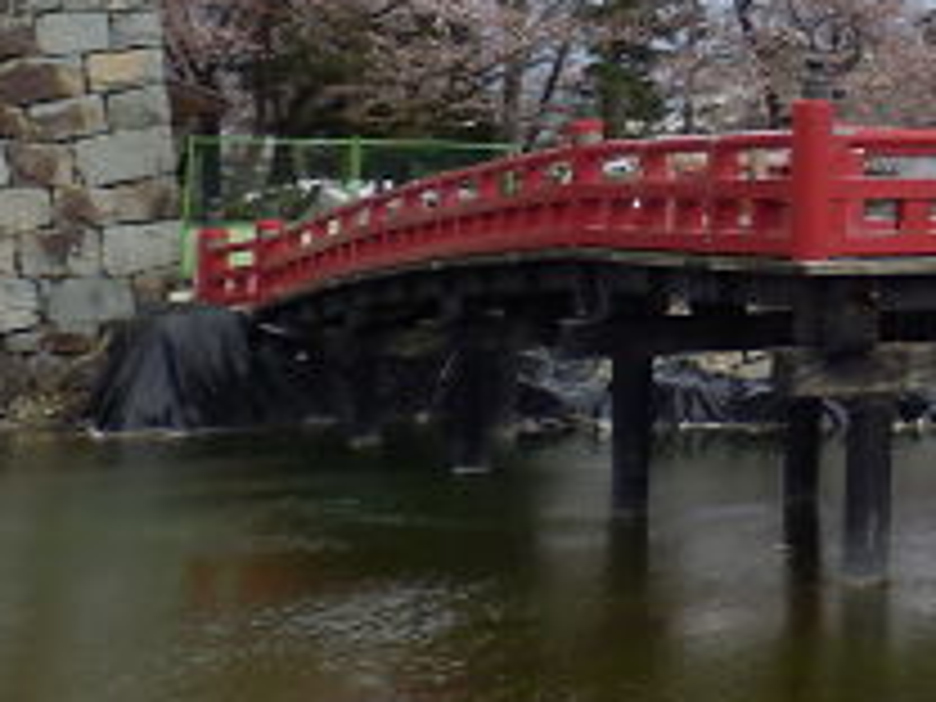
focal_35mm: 91
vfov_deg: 15.8
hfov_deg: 18.6
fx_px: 2461
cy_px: -52
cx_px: 1467
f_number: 3.2
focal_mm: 5
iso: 80
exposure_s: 1/640
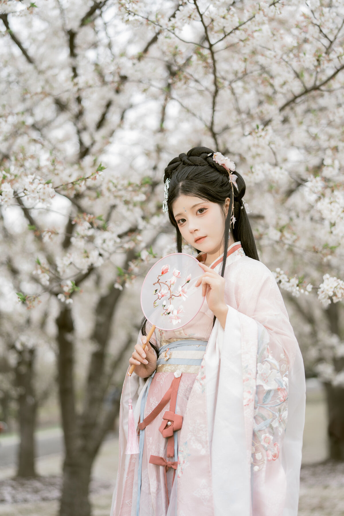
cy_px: 258
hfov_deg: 27.0
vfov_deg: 39.6
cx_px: 172
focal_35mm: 50
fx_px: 717
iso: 100
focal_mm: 50
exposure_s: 1/800
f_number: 1.4
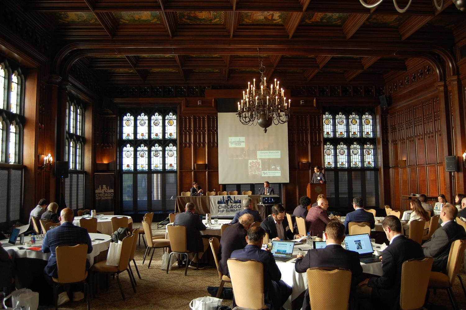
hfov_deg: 67.4
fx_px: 349
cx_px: 233
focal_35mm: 27
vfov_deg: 47.8
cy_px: 155
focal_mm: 18
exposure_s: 1/40
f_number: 3.5
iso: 400
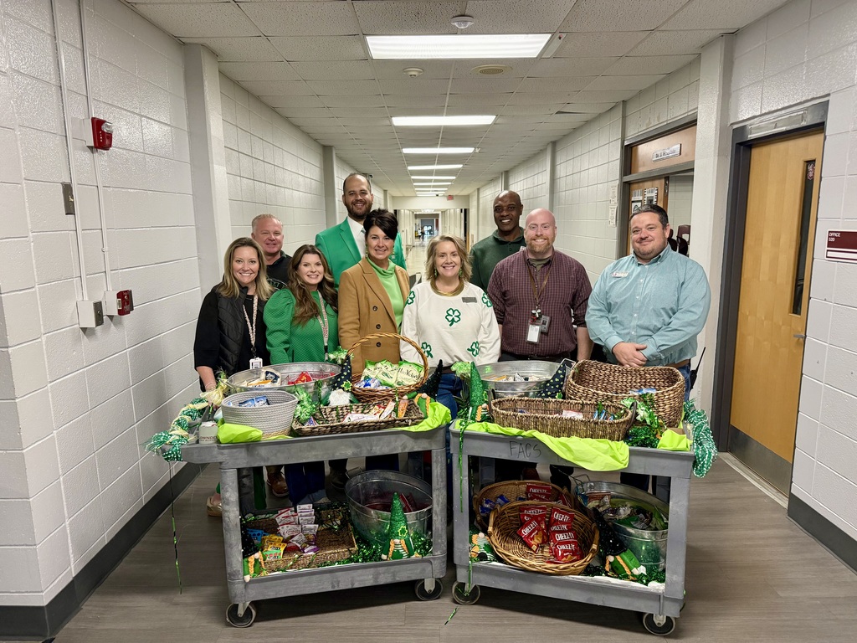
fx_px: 594
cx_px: 428
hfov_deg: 71.6
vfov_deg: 56.8
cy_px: 322
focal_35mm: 24
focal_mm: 6.76
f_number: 1.78
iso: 400
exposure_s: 1/120
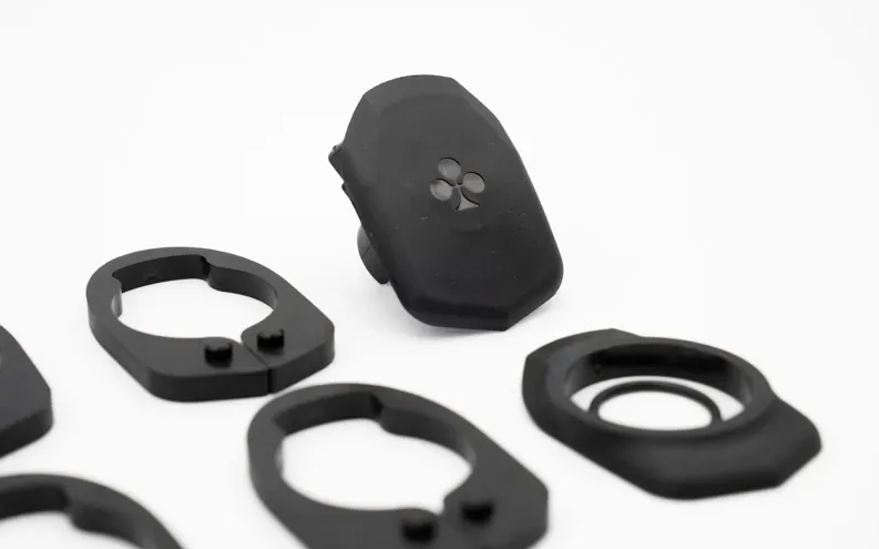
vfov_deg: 18.1
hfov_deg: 28.6
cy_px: 286
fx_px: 1724
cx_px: 442
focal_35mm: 72
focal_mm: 70
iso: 640
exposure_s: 1/125
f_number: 9
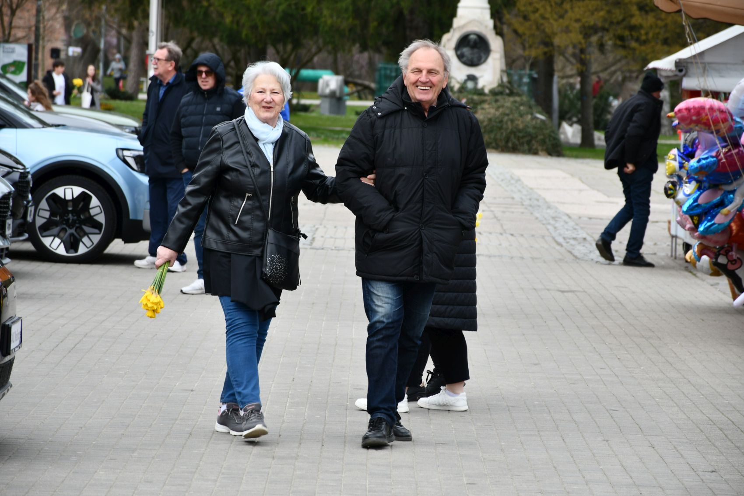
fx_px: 3781
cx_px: 372
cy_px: 248
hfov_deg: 11.2
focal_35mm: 183
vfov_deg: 7.5
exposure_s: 1/250
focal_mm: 122
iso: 200
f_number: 7.1
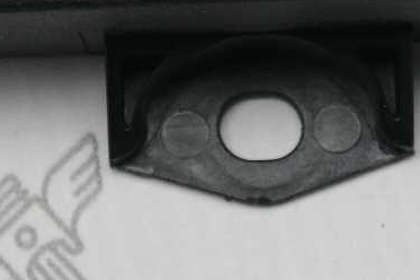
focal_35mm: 320
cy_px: -348
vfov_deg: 4.2
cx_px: 314
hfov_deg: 6.4
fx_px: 3730
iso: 400
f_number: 5
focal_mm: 45
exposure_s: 1/80
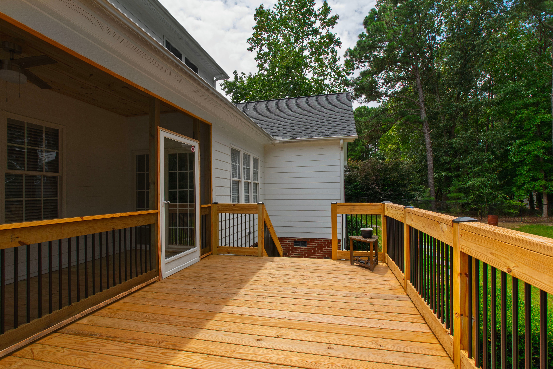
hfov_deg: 100.4
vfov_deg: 77.3
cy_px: 184
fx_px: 230
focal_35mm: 15
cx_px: 276
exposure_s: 1/200
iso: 100
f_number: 8
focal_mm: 10
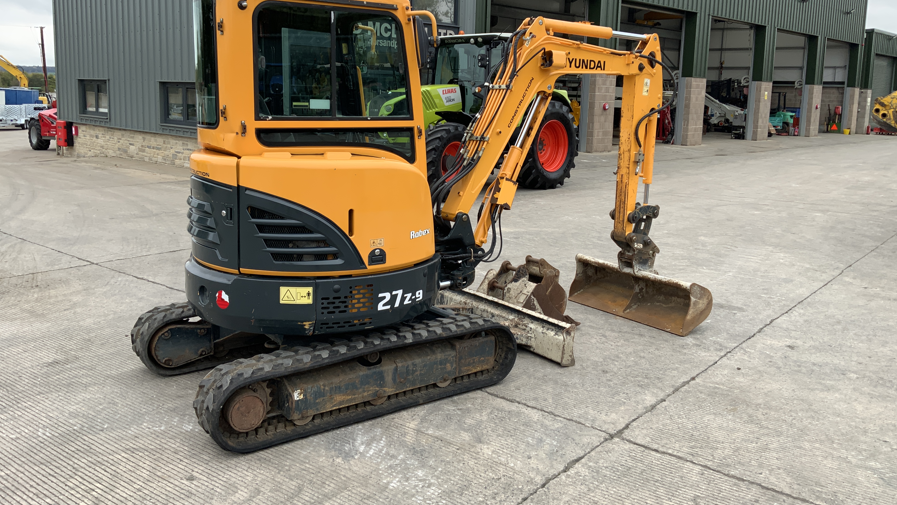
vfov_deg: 36.5
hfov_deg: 61.0
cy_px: 200
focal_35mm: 32
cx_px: 449
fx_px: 761
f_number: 1.8
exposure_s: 1/141
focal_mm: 3
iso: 16
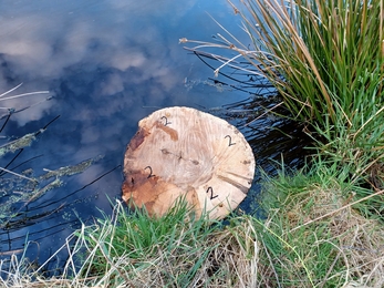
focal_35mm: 25
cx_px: 192
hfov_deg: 69.4
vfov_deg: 54.9
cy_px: 144
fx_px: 277
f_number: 1.8
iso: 200
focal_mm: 4.6
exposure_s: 1/50
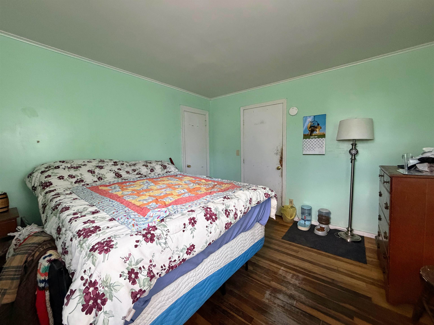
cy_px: 162
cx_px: 217
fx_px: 176
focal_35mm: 14
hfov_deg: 102.1
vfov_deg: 85.7
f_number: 2.2
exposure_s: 1/60
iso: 500
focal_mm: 2.22
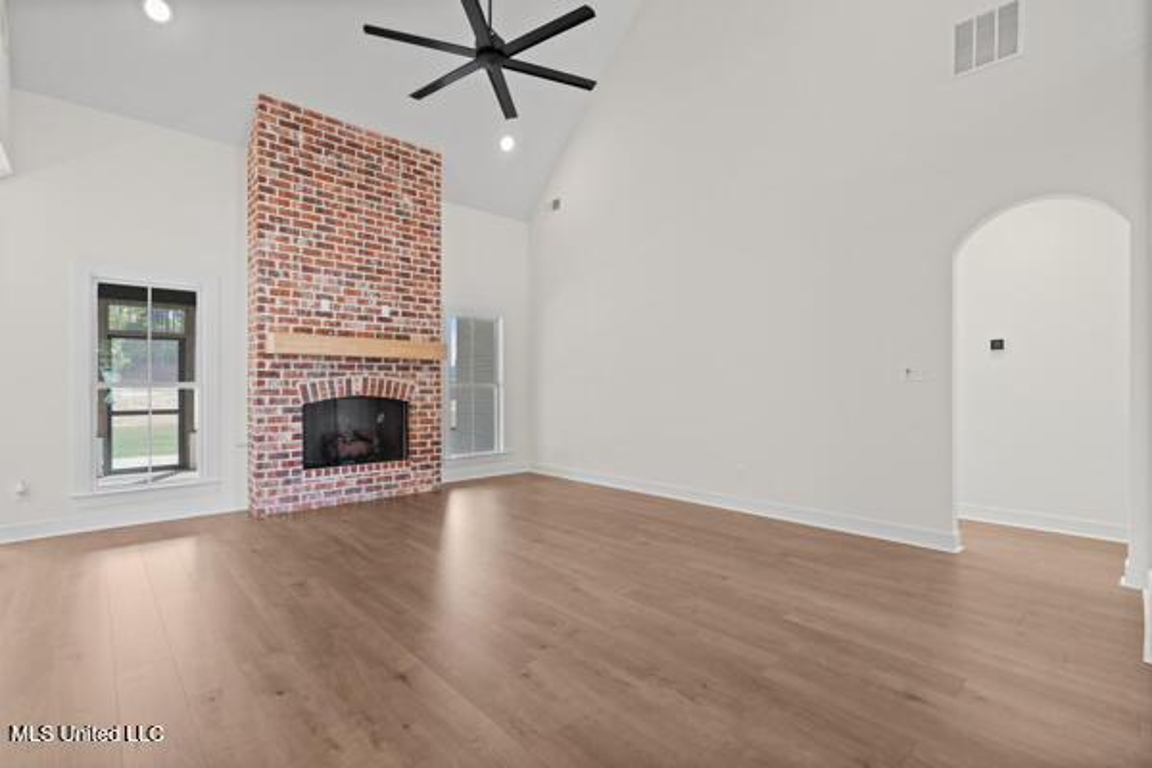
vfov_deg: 73.7
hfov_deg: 96.7
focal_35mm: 16
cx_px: 576
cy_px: 384
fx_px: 512
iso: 800
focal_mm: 16
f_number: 9
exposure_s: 1/10
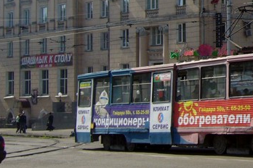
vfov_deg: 12.6
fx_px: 752
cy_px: -2
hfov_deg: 18.4
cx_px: 276
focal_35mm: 107
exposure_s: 1/320
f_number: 5.6
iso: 80
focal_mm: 5.8
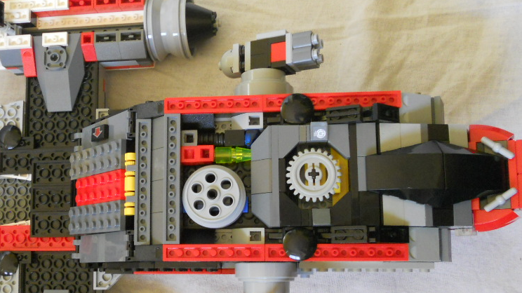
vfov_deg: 24.8
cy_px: 191
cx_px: 188
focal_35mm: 48
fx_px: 664
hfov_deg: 42.5
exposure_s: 1/30
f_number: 3.5
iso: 320
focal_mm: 5.8
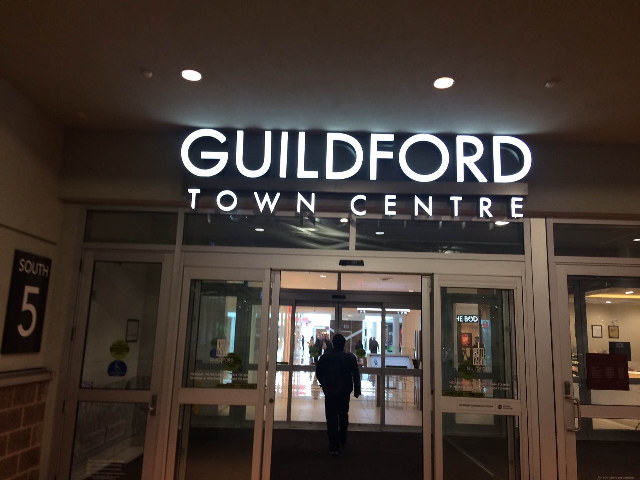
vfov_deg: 48.2
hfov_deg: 61.7
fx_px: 536
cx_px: 320
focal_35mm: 29
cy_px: 240
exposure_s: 1/30
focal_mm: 4.15
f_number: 2.2
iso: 100
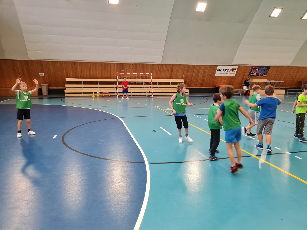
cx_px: 154
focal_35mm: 26
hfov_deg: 67.3
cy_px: 115
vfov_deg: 53.1
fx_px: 231
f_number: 1.8
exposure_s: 1/100
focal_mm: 5.4
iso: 320
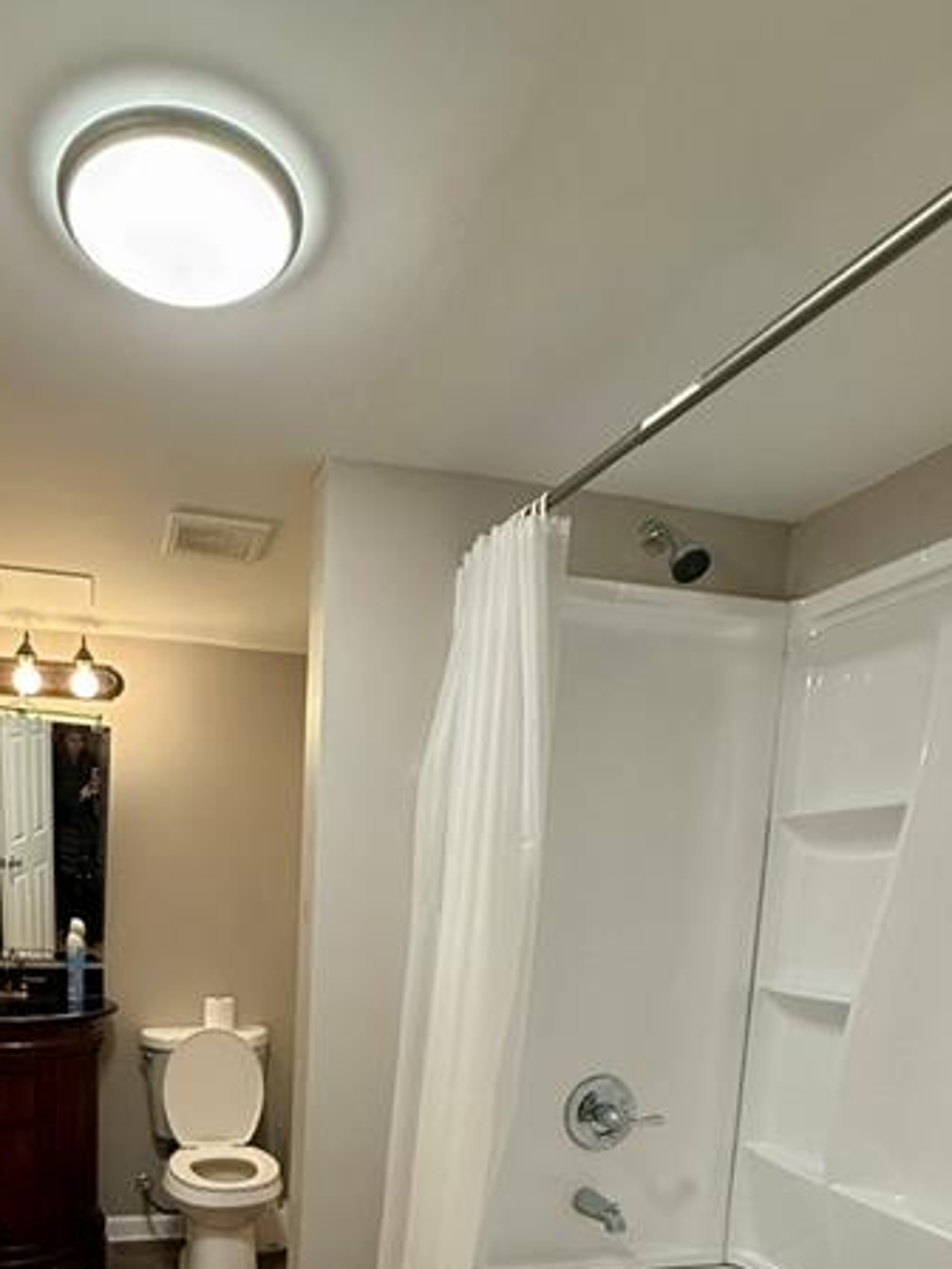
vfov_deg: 65.2
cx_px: 283
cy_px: 1014
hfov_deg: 55.1
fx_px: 880
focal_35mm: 24
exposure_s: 1/120
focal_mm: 2.22
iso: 320
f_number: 2.2
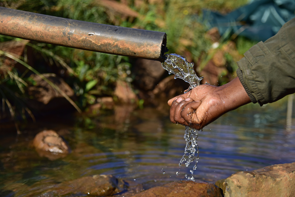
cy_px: 100
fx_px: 459
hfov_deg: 35.6
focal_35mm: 56
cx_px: 147
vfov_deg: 24.2
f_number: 4
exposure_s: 1/1600
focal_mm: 55
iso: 180
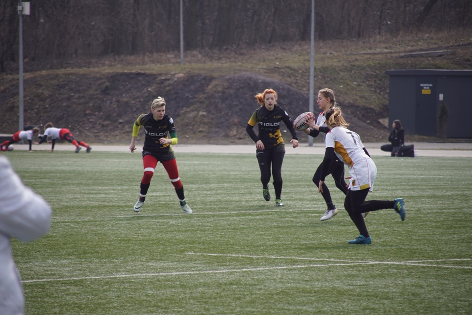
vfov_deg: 4.6
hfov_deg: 6.9
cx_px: 236
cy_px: 158
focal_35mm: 300
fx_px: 3934
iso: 160
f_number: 6.3
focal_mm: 200
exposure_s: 1/320
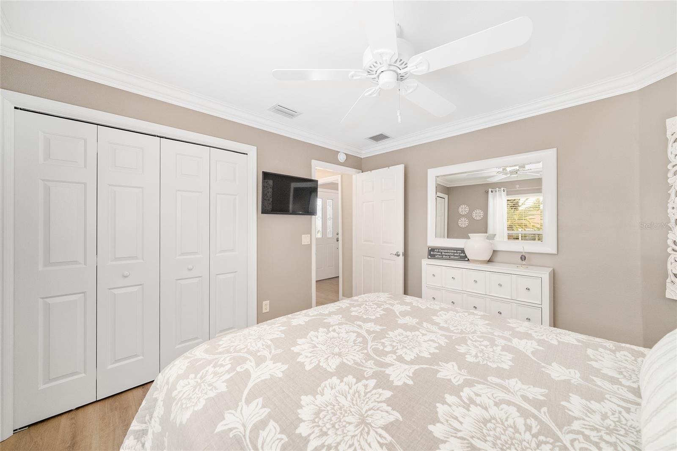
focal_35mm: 13
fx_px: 244
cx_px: 338
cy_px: 226
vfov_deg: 85.4
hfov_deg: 108.3
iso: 500
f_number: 7.1
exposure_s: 1/20
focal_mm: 13
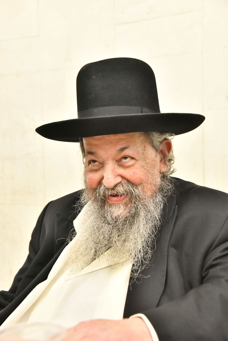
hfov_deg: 21.9
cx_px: 114
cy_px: 170
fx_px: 589
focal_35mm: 62
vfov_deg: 32.4
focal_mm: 62
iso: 5000
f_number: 5.6
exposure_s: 1/125
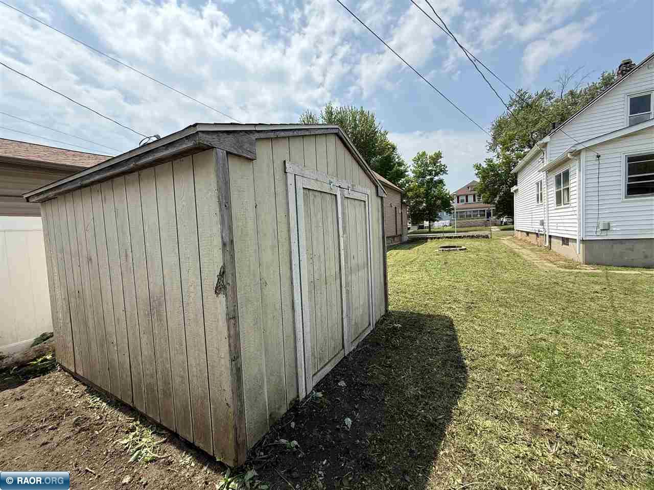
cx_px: 327
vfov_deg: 85.7
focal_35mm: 14
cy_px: 245
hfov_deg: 102.1
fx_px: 265
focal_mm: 2.22
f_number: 2.2
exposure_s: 1/1259
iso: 64
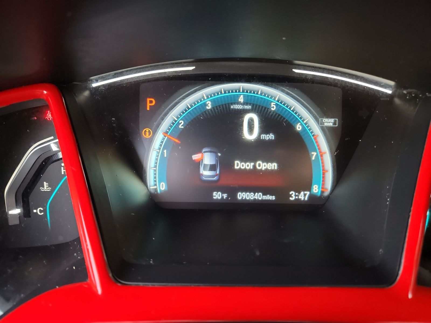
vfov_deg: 56.8
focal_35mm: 24
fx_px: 299
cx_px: 216
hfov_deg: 71.6
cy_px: 162
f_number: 1.8
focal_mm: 6.7
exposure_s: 1/39
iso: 953
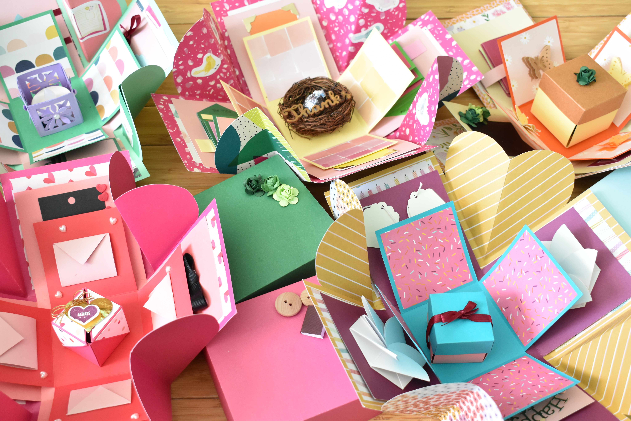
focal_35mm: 46
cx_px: 316
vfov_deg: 28.9
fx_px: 815
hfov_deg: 42.3
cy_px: 210
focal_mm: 31
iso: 1600
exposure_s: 1/40
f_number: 5.6
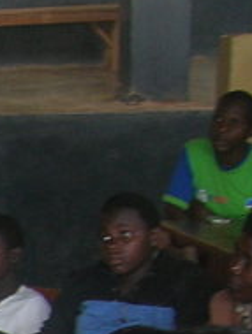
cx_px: -576
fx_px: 1772
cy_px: 584
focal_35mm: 183
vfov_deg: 10.2
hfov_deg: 7.0
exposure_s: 1/30
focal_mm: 5.7
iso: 50
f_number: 2.9
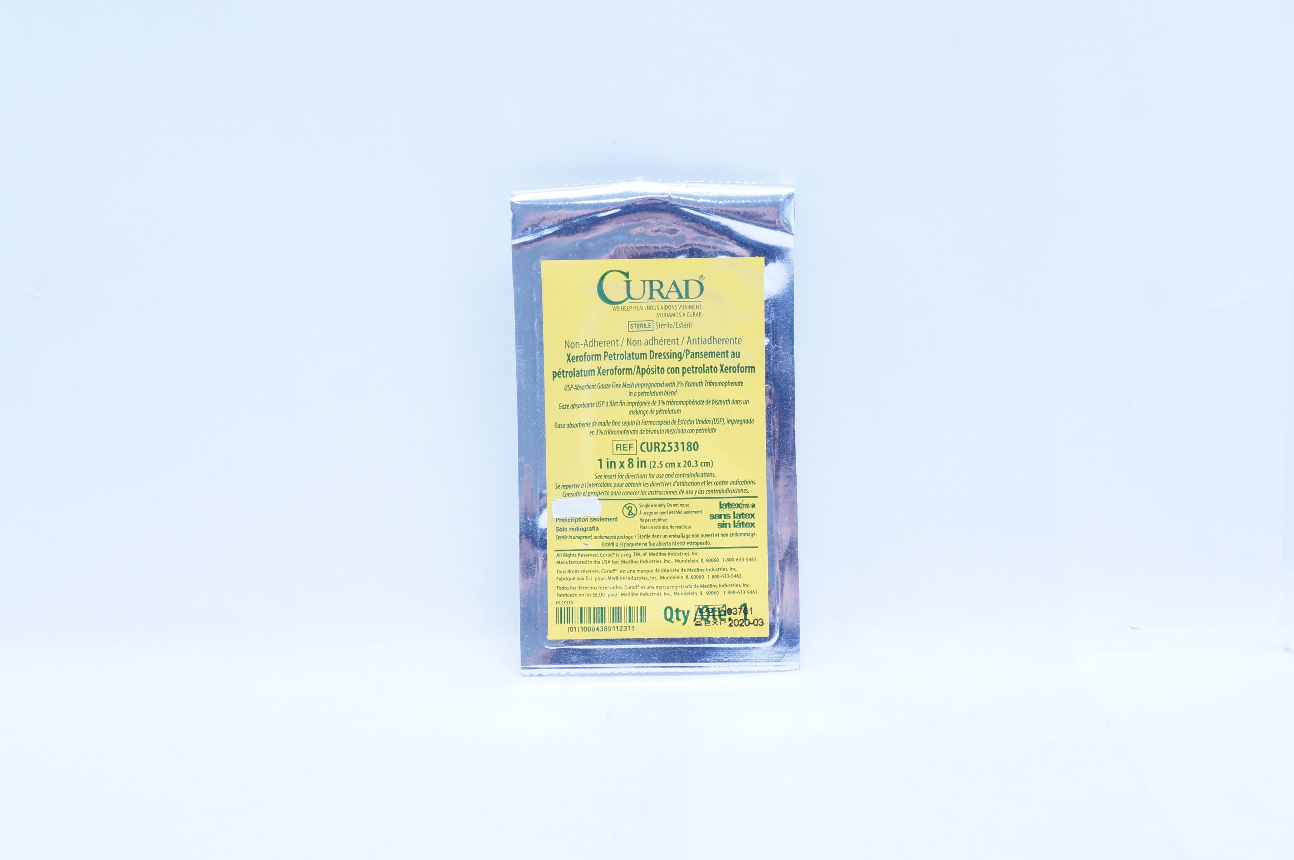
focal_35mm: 69
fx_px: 2477
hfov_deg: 29.3
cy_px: 430
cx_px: 647
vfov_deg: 19.7
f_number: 6.3
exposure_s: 1/80
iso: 800
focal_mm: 46
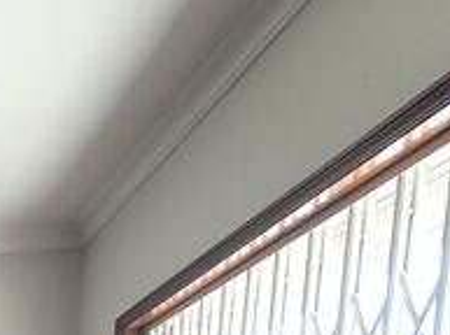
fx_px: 701
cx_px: -350
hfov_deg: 22.3
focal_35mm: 54
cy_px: 619
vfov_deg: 19.4
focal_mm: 1.8
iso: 80
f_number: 2.2
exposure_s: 1/50
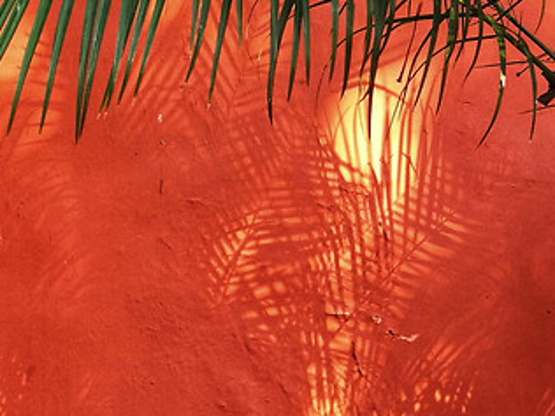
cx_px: 9
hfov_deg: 22.7
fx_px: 1331
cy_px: 193
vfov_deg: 17.8
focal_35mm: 83
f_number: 2.2
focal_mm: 4.5
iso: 100
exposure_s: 1/50
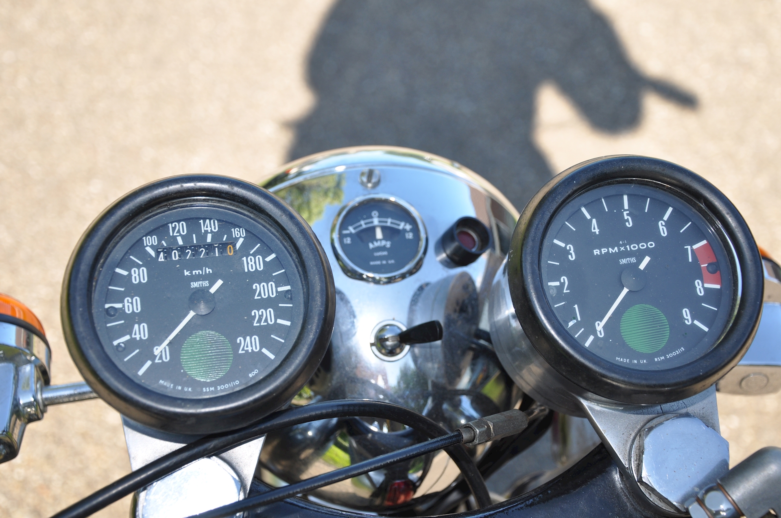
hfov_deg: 33.4
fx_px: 1300
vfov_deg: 22.6
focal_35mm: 60
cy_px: 259
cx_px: 390
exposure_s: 1/200
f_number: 6.3
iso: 200
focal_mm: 40
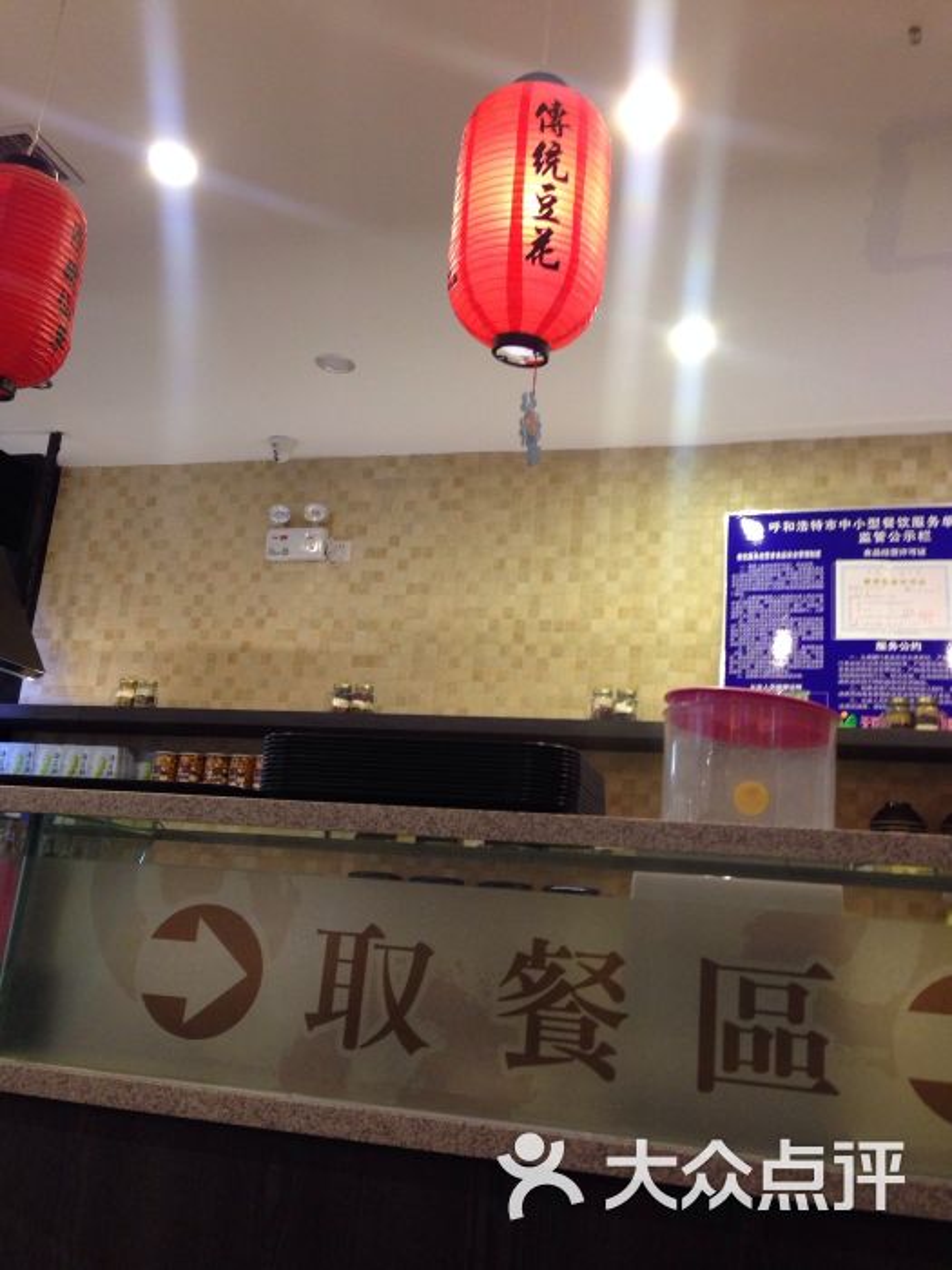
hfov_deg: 42.9
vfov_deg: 55.4
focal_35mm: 33
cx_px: 476
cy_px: 635
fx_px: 1210
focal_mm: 4.12
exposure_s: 1/20
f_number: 2.4
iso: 160
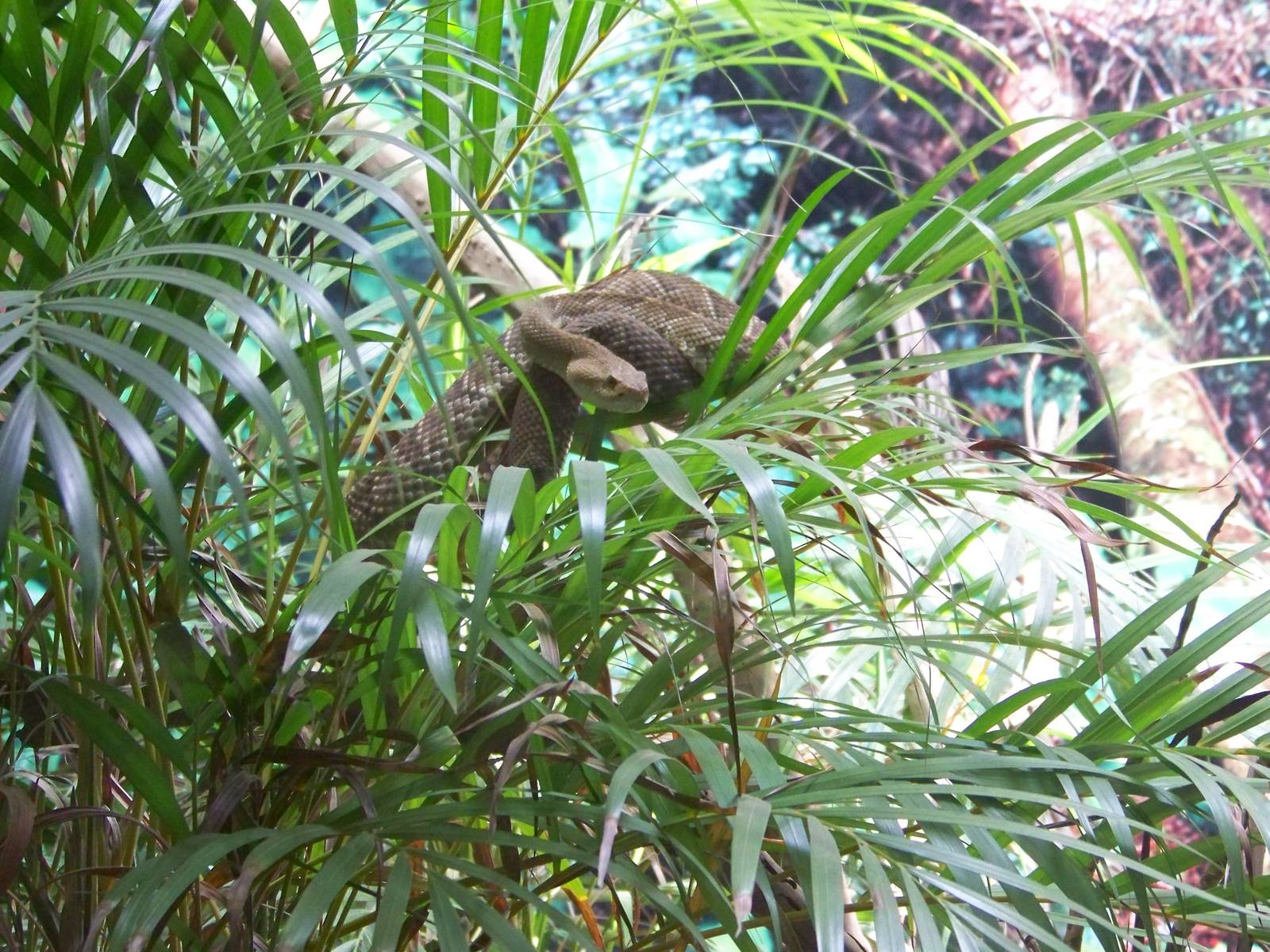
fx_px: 3889
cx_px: 635
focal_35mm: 106
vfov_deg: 14.0
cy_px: 476
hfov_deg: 18.5
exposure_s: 1/20
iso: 400
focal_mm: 17.6
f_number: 3.2
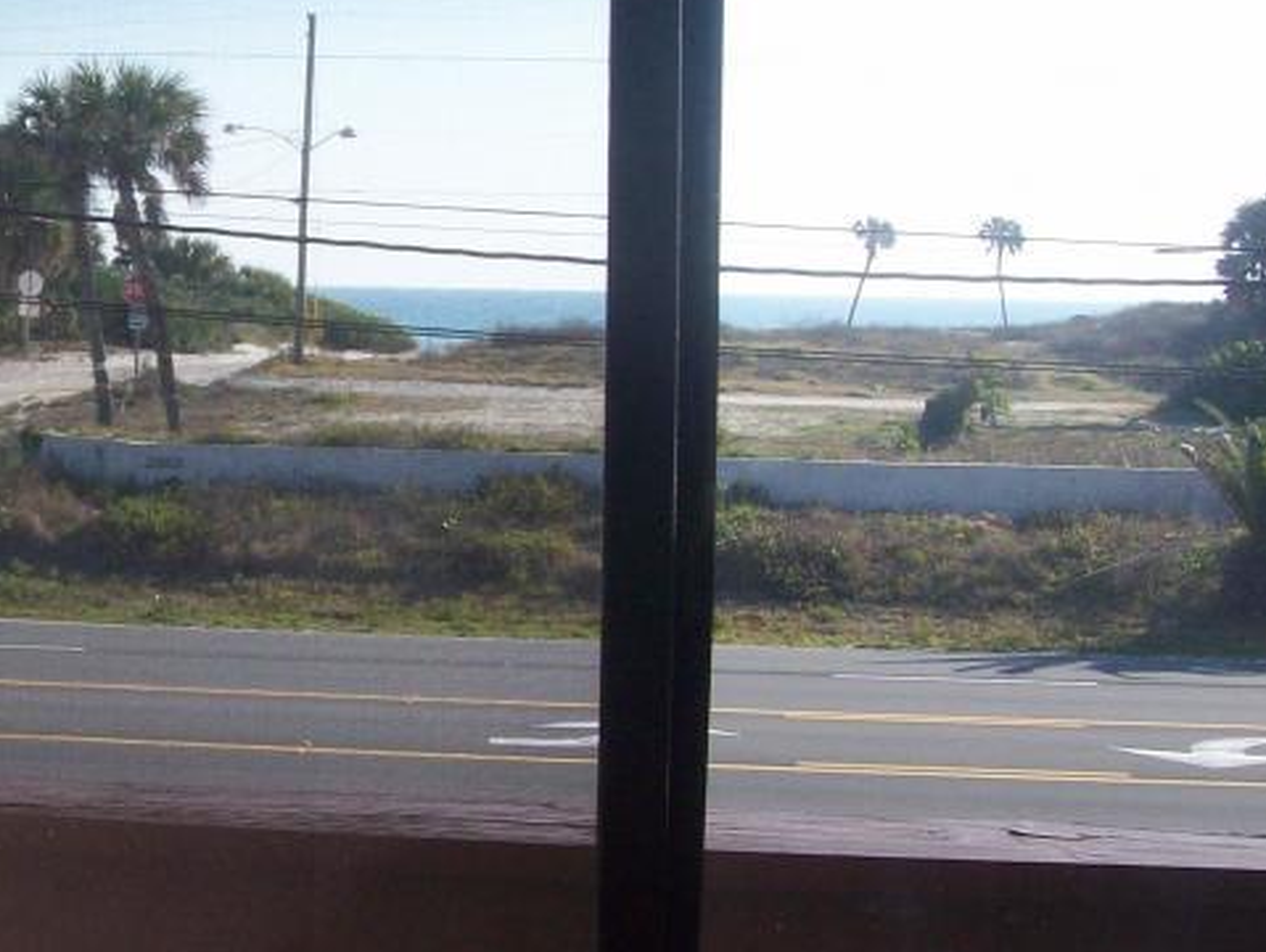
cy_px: 427
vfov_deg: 19.2
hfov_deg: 24.7
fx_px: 2818
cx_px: 167
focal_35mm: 77
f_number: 4.8
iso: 80
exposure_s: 1/331
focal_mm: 6
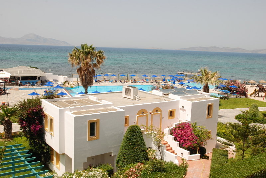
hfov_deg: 49.5
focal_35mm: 39
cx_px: 133
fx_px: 289
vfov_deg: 34.4
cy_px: 89
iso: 200
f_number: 13
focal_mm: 26
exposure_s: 1/200
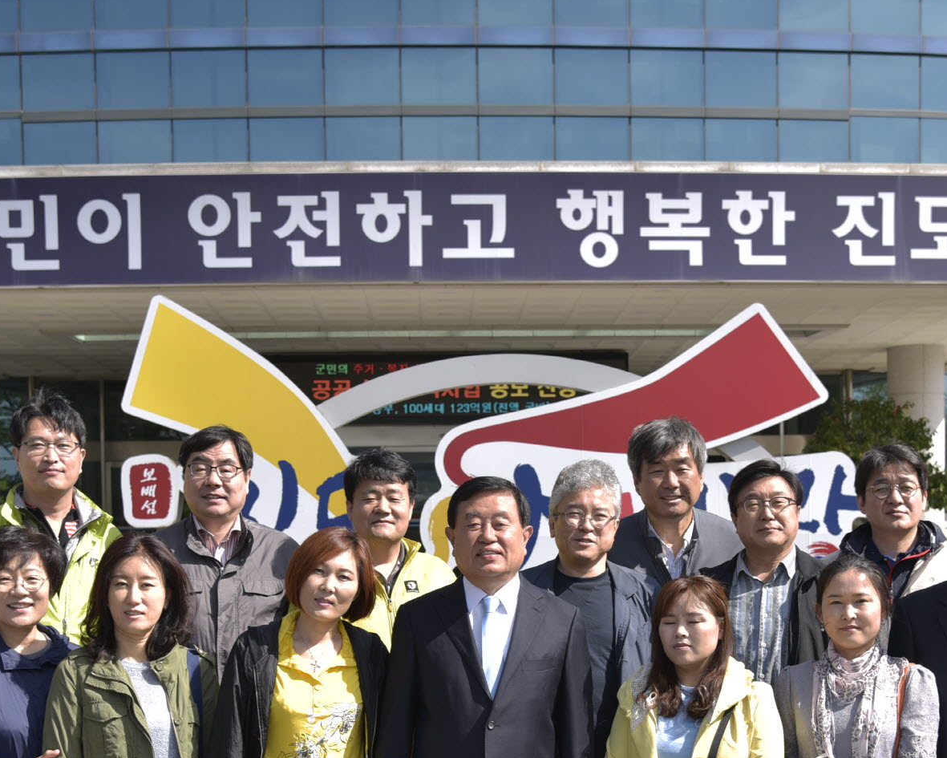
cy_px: 612
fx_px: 1794
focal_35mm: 64
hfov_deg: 29.6
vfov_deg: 23.5
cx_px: 493
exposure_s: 1/125
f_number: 5
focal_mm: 35
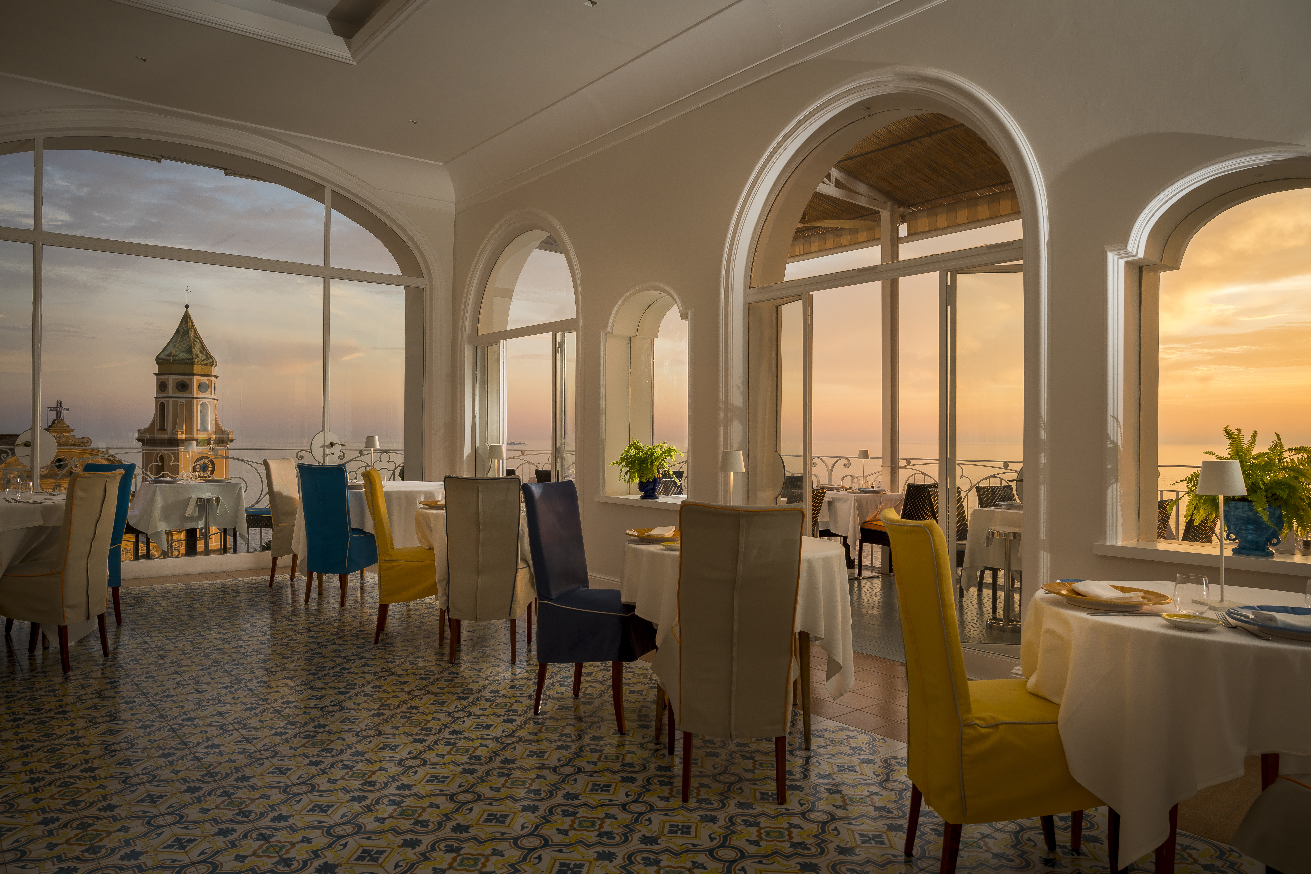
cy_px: 437
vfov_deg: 53.1
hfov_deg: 73.7
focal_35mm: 24
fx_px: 874
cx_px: 656
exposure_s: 1/100
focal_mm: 24
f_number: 8
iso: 400
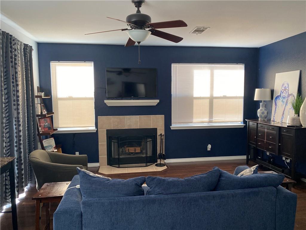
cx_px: 153
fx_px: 230
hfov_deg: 67.3
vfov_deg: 53.1
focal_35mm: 26
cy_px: 115
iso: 100
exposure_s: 1/121
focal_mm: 4.25
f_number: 1.8
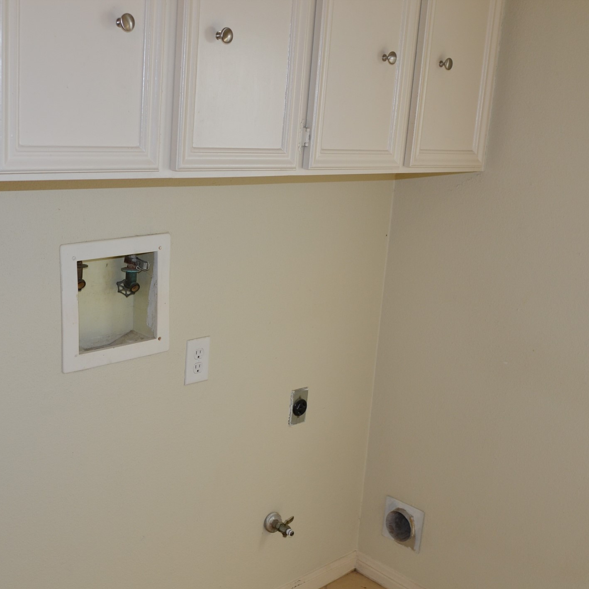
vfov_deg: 42.8
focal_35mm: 39
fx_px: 751
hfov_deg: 42.6
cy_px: 299
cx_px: 225
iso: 400
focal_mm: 20
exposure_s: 1/60
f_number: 2.8
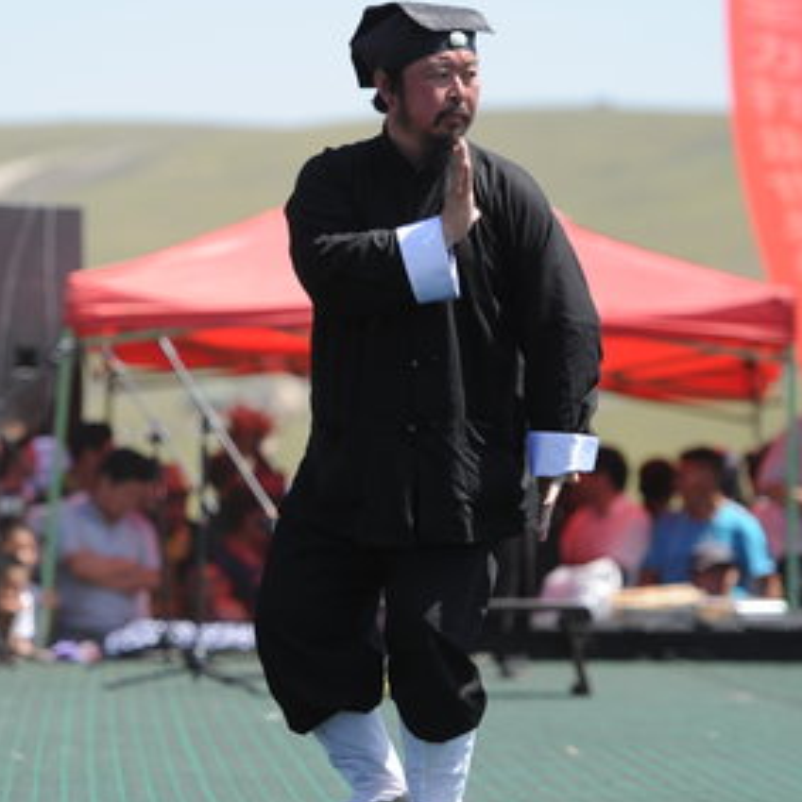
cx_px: 249
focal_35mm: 234
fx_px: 6134
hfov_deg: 7.5
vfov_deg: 7.5
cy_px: 427
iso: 320
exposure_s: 1/3200
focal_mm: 130
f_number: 2.8
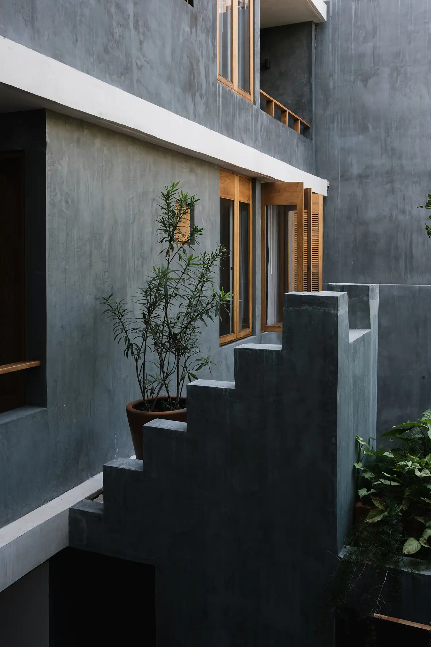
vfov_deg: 54.4
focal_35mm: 35
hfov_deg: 37.9
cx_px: 216
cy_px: 324
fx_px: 628
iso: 250
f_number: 5
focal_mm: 23
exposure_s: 1/125
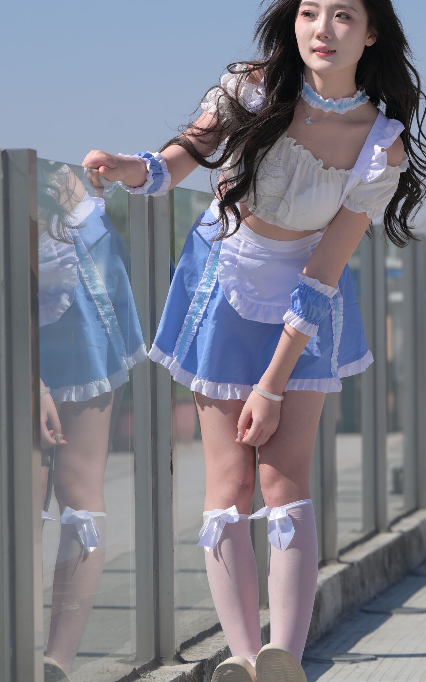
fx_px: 3696
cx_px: 253
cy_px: 348
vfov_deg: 10.5
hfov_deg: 6.6
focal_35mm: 199
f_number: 5.6
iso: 220
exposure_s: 1/1600
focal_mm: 135
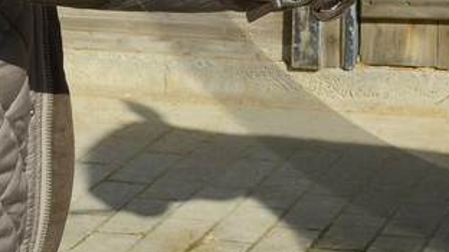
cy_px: -330
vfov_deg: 7.3
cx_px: 629
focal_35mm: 156
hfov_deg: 13.2
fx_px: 1856
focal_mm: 29
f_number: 11
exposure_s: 1/400
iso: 400
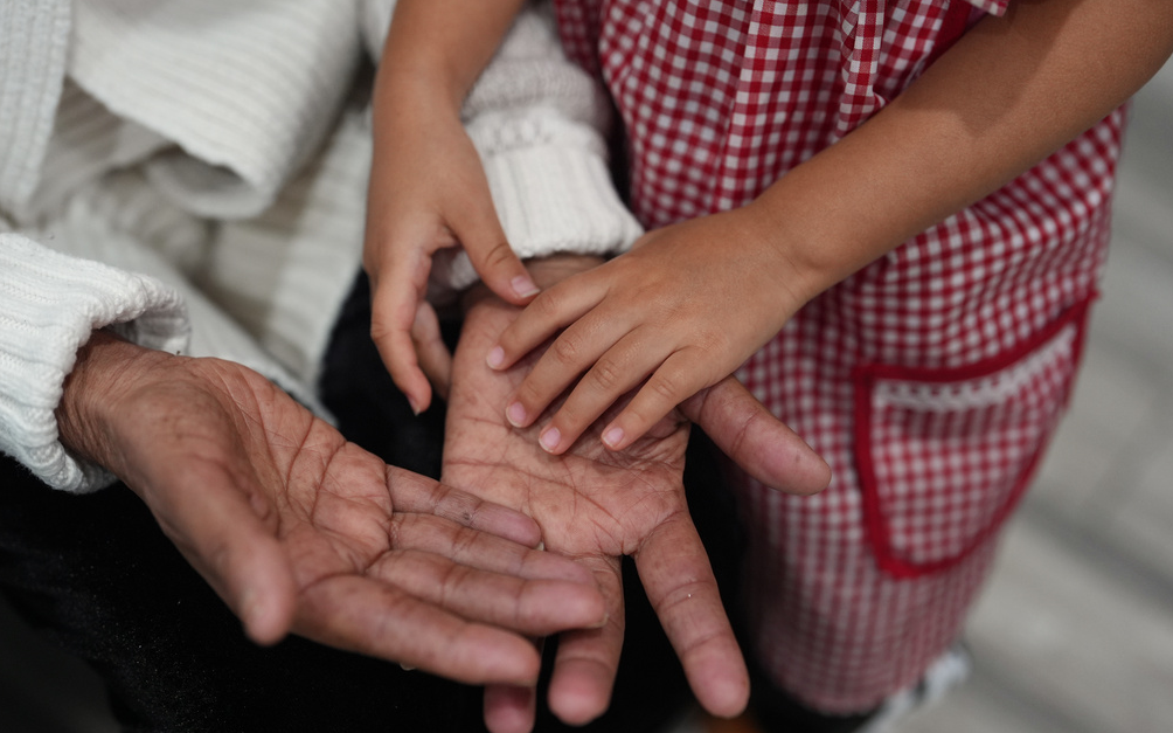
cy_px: 376
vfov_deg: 24.9
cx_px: 582
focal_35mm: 52
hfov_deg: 38.9
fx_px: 1662
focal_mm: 50
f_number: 2
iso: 1600
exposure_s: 1/200
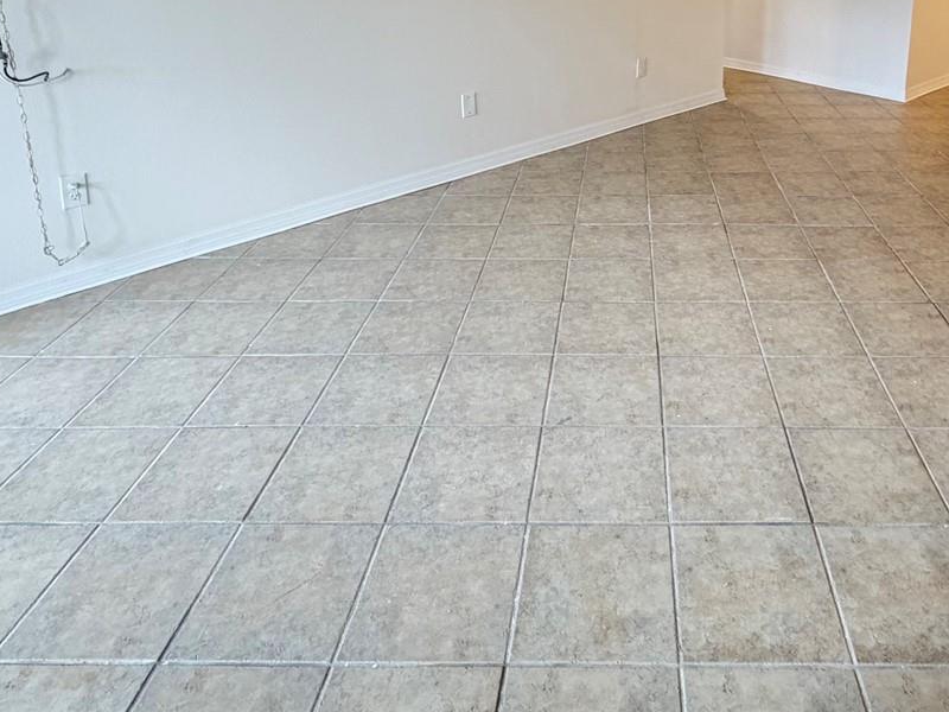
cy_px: 95
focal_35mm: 28
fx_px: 768
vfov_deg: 45.8
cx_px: 626
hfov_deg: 62.0
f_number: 2.2
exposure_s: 1/60
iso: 320
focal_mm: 2.22
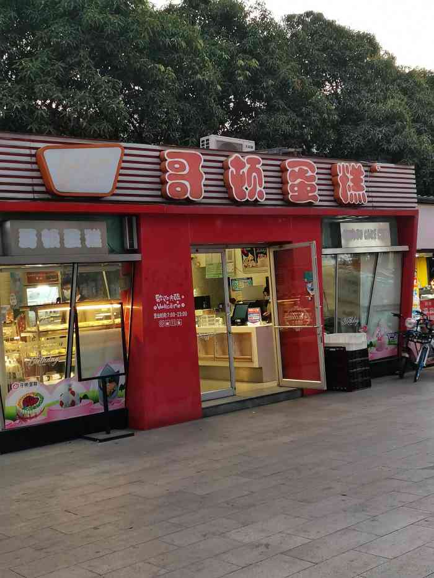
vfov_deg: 42.1
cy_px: 289
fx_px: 752
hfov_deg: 32.2
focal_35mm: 45
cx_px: 217
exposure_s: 1/60.2
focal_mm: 4.66
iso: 200
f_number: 1.4
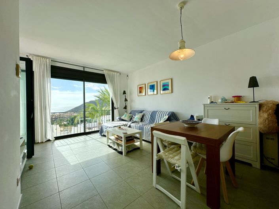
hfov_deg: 102.1
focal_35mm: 14
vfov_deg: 85.6
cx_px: 140
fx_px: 113
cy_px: 104
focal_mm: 2.22
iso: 40
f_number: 2.2
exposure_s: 1/769
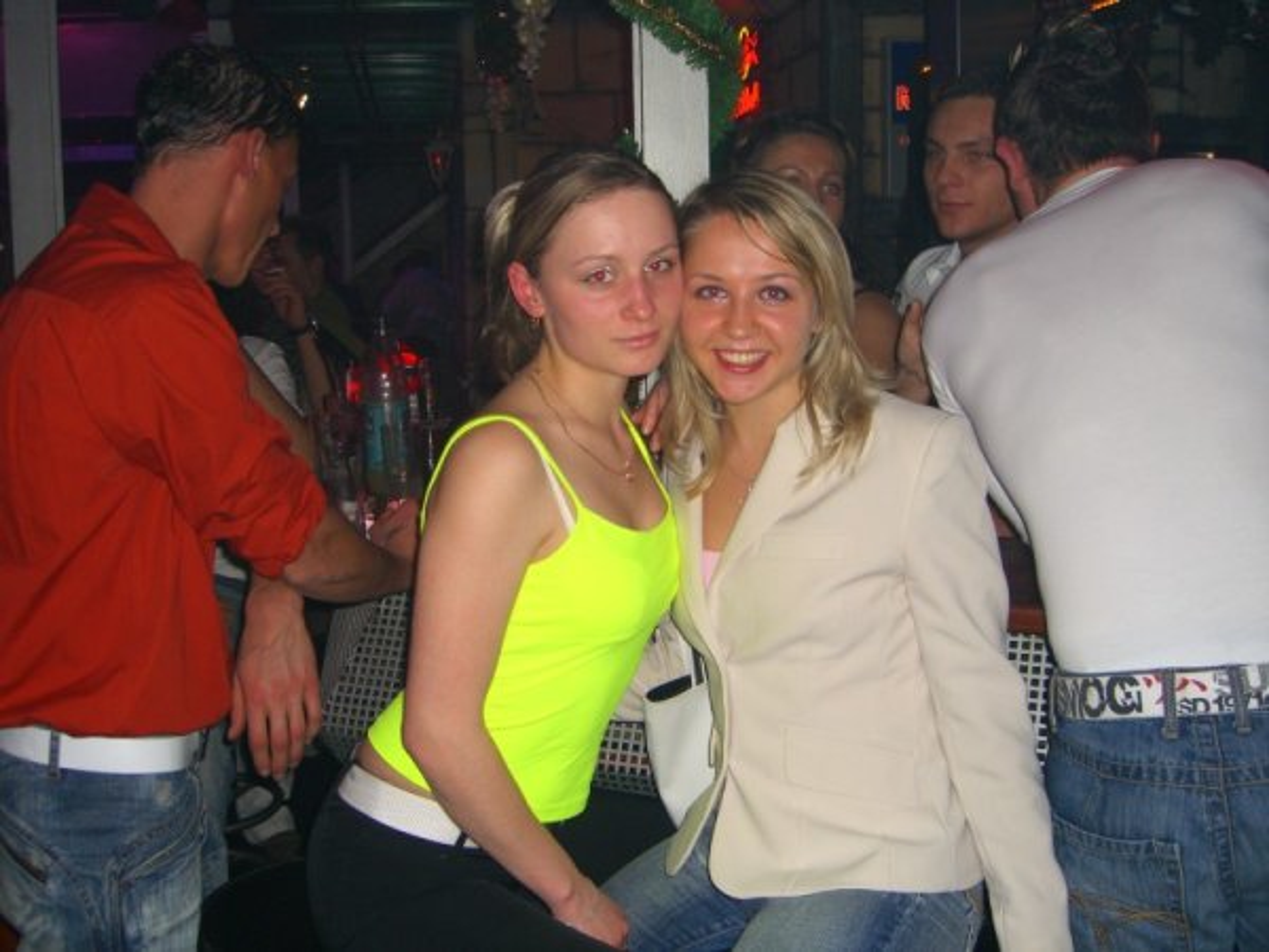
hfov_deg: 49.0
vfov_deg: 37.7
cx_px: 634
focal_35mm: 38
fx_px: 1393
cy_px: 476
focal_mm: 7.9
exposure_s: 1/60
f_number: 2.8
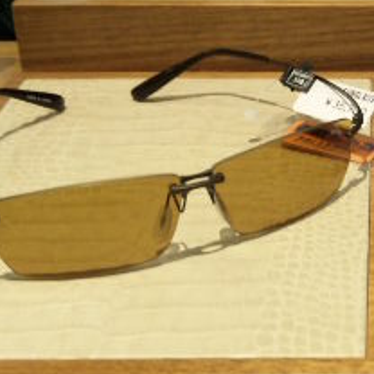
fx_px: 966
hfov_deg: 21.1
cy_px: 115
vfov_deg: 21.8
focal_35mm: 79
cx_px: 388
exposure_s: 1/14.3
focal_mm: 4.82
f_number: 2.8
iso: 113
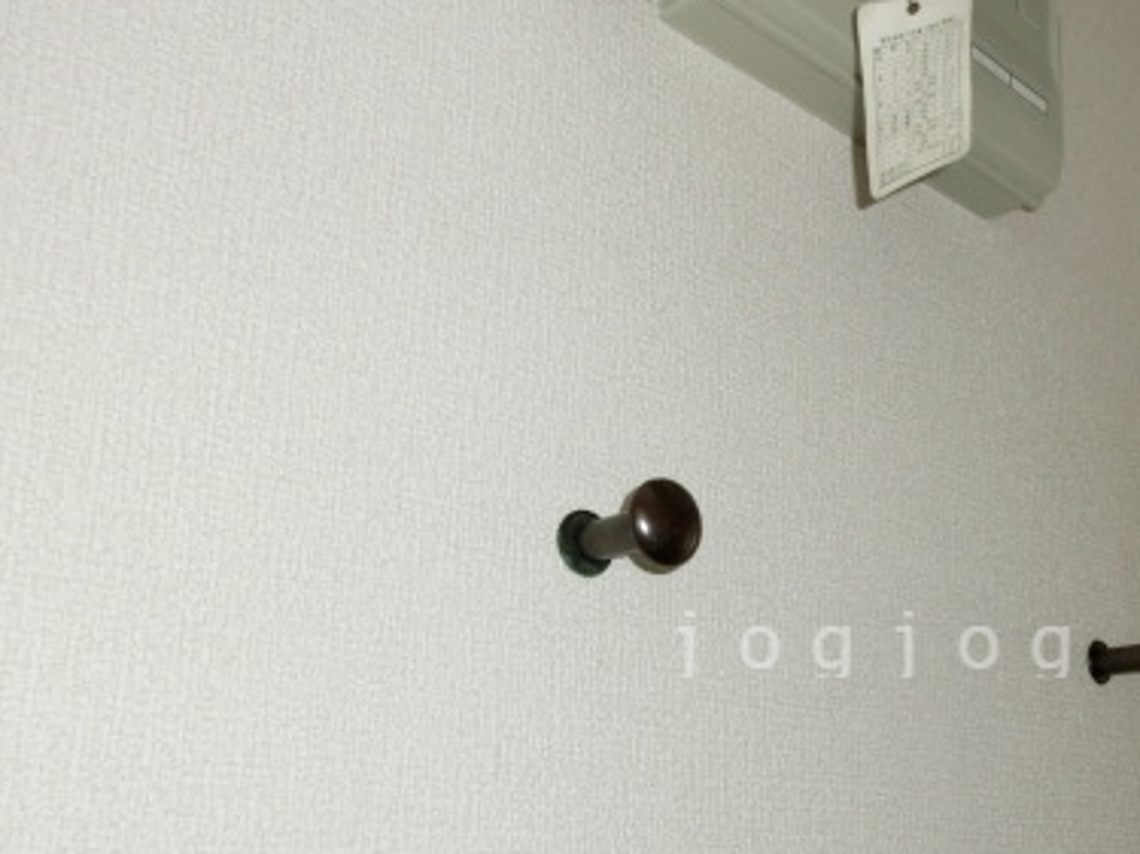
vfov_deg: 34.4
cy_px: 641
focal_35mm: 41
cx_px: 879
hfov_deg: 44.0
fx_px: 1350
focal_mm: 4.24
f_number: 3
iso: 400
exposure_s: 1/25
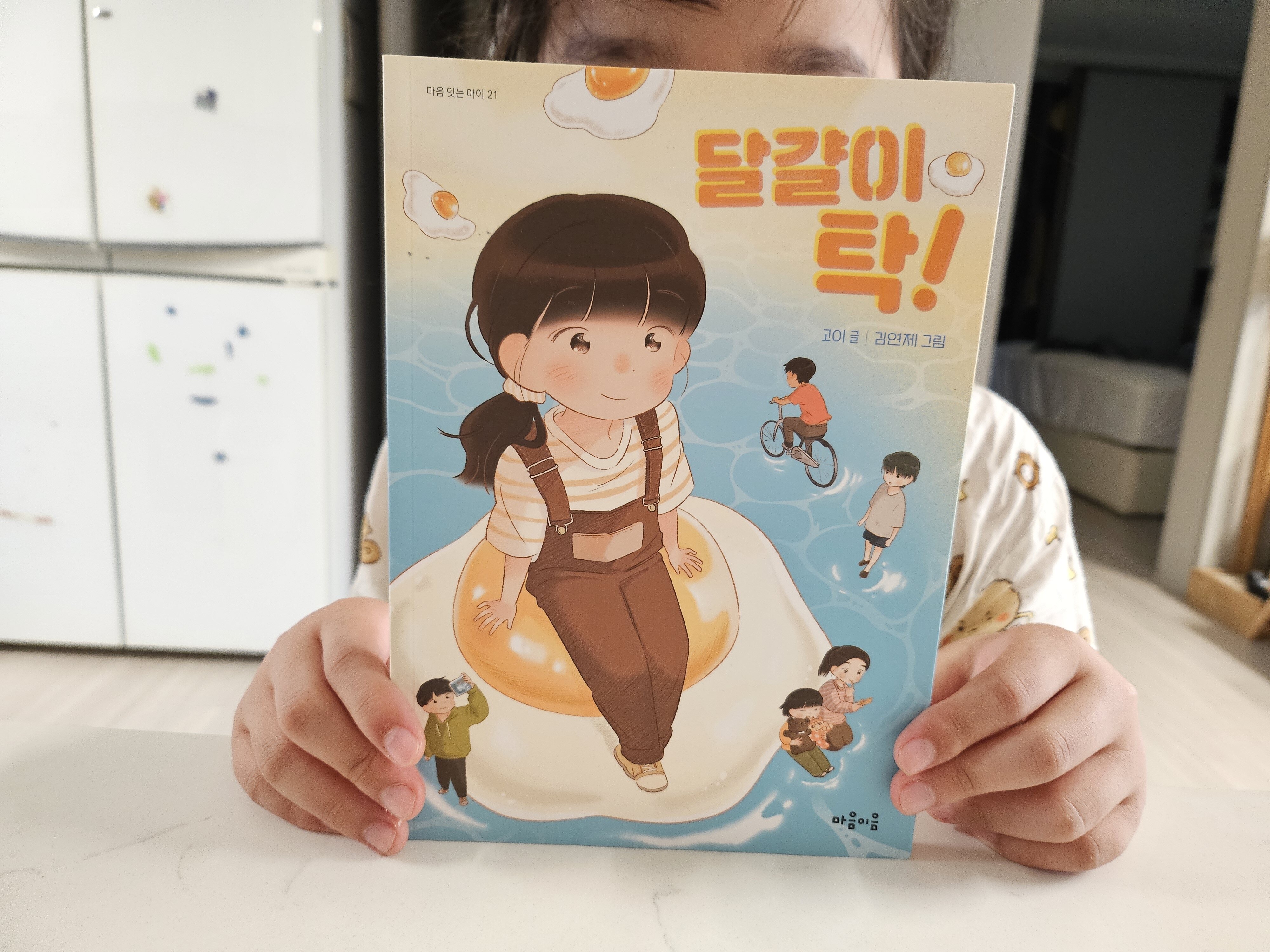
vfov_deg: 56.8
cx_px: 635
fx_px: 881
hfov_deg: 71.6
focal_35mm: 24
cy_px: 476
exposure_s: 1/60
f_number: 1.8
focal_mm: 5
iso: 640
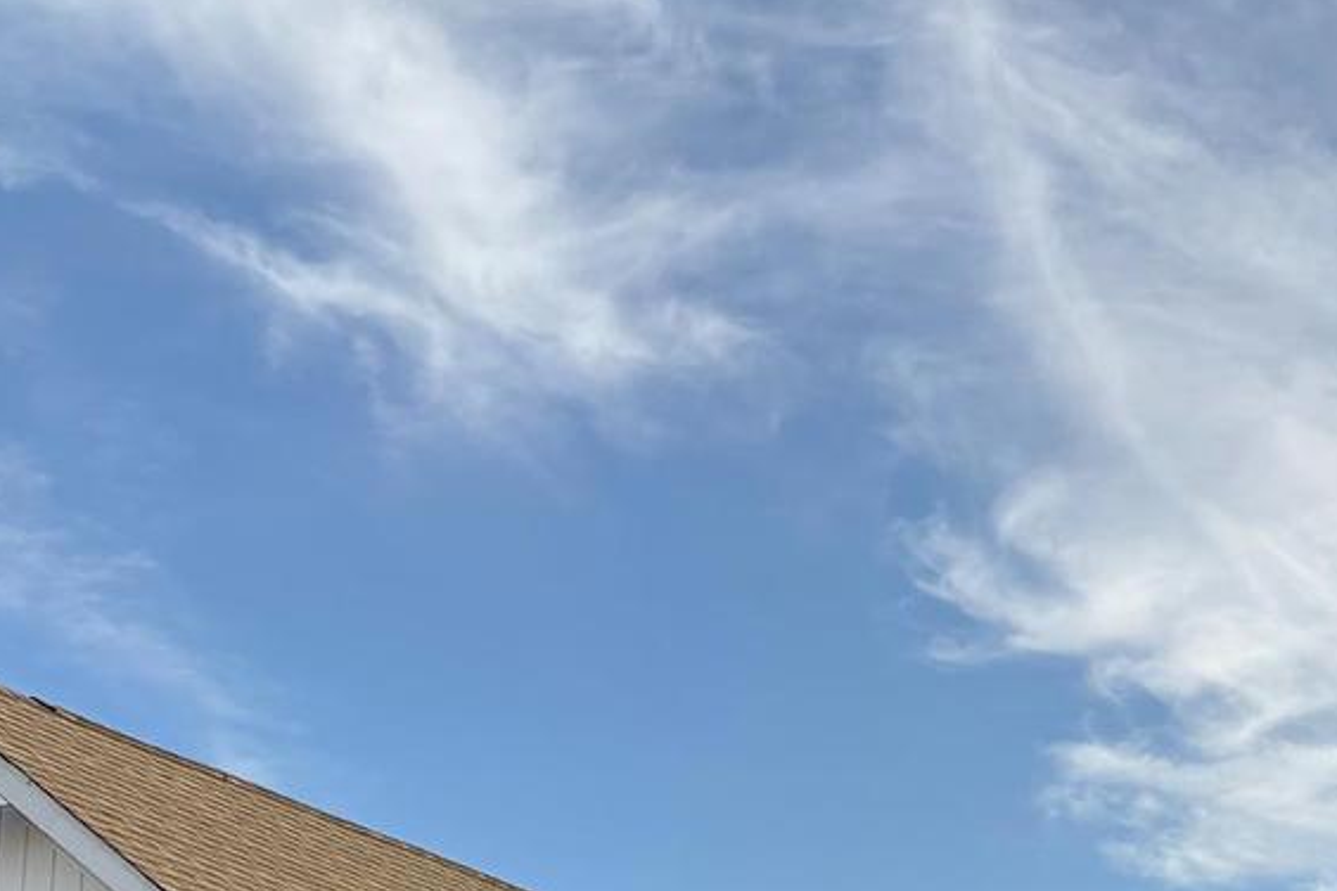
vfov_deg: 18.0
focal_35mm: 69
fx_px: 2562
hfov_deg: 26.9
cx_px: 1467
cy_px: 1265
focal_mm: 5.96
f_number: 1.6
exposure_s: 1/2288
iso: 50
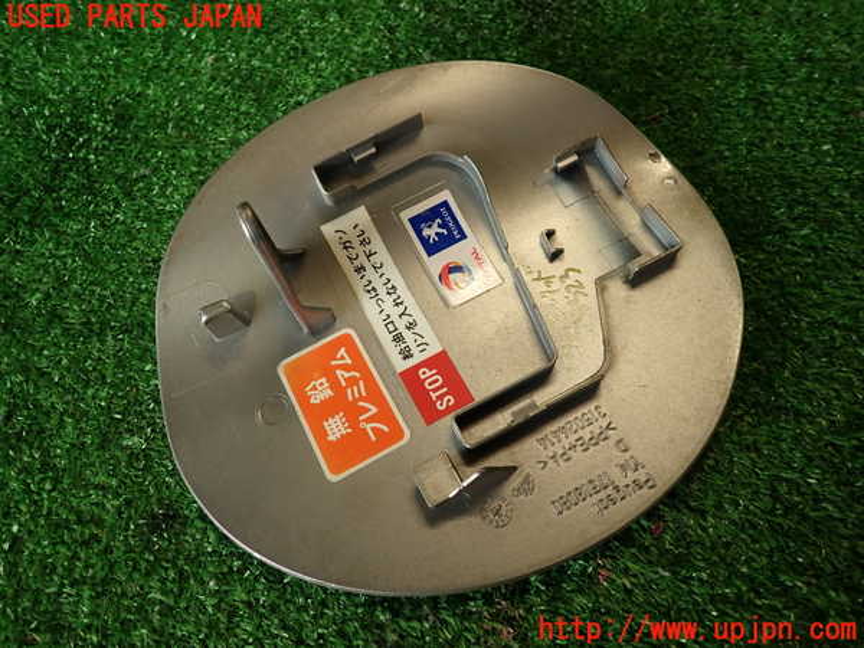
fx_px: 624
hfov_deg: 69.4
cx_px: 432
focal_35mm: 25
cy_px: 324
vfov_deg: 54.9
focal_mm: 4.5
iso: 100
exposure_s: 1/80
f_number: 2
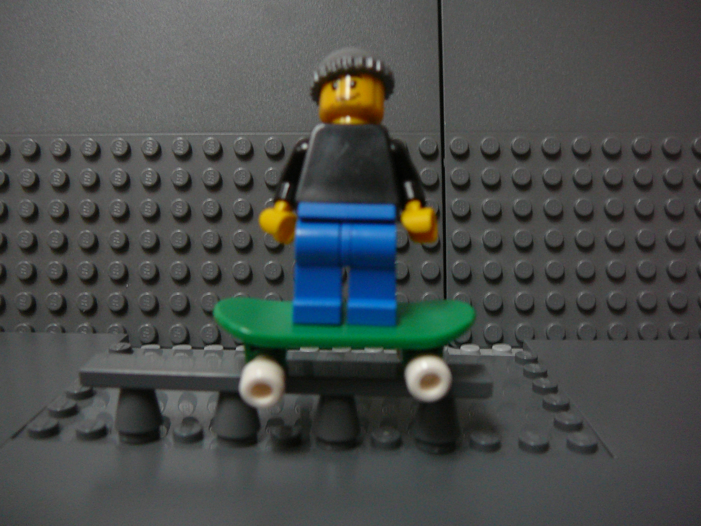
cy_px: 263
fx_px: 709
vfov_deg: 40.7
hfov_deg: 52.6
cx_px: 350
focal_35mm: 35
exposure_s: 1/8
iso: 200
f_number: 2.8
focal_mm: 5.2
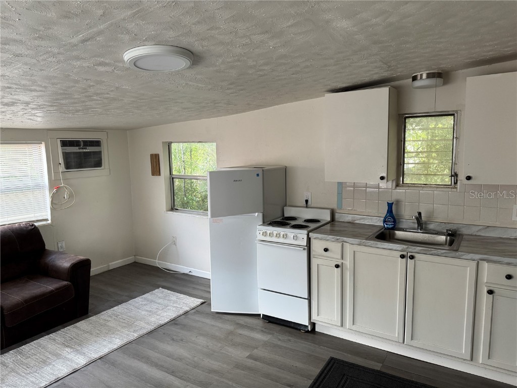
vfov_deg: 56.8
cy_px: 194
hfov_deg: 71.6
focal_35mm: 24
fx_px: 358
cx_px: 258
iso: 200
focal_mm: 6.76
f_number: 1.78
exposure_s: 1/91
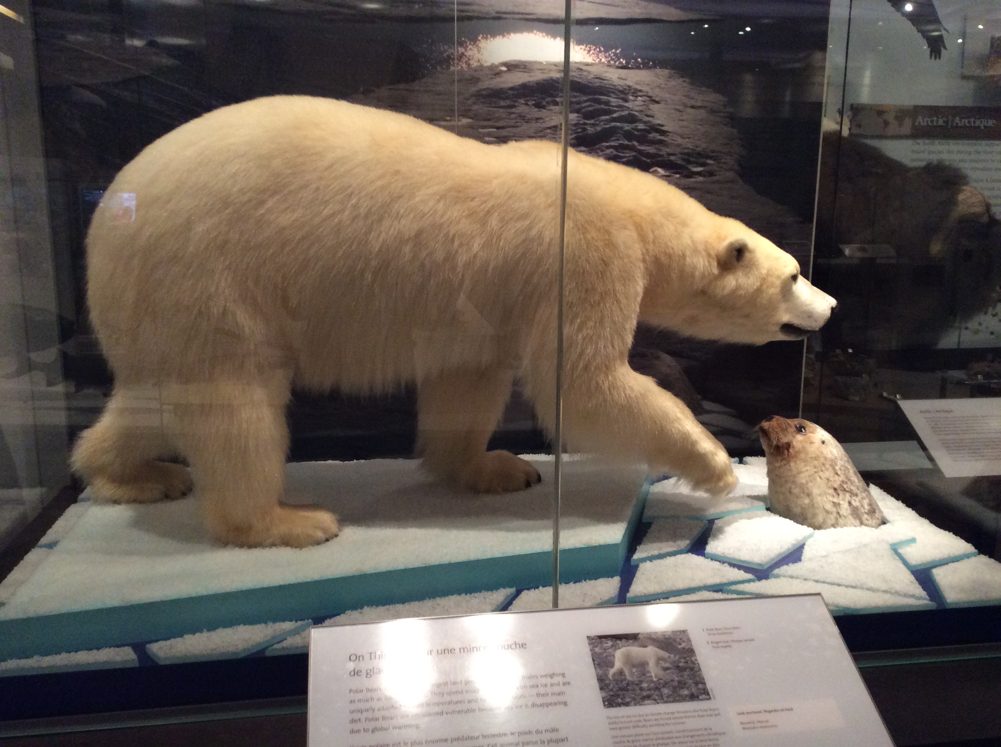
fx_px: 924
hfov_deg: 56.9
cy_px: 374
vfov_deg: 44.1
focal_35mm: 32
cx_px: 500
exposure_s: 1/24
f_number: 2.4
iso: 200
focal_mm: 3.3
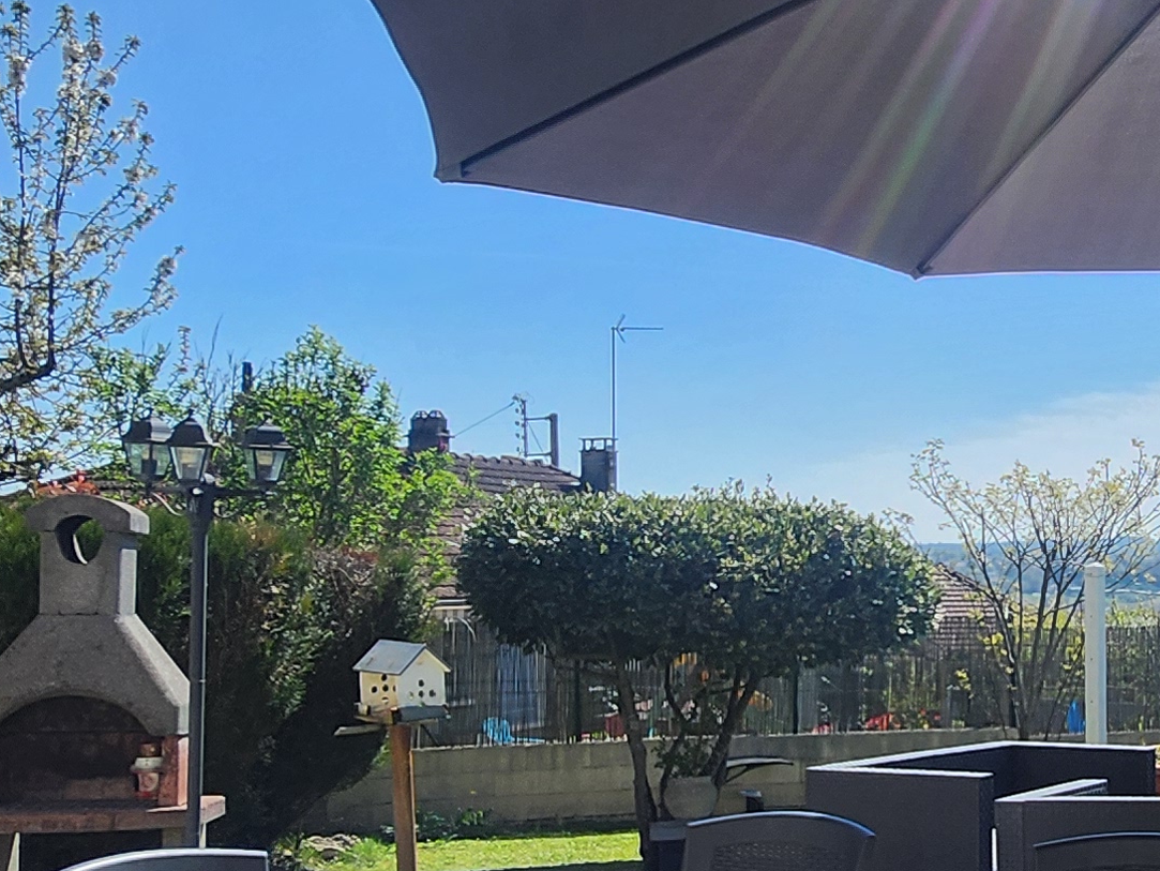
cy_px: 526
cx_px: 1065
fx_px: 1609
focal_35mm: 48
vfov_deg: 30.2
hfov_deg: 36.9
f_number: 2.2
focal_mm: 1.74
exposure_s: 1/1365
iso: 32
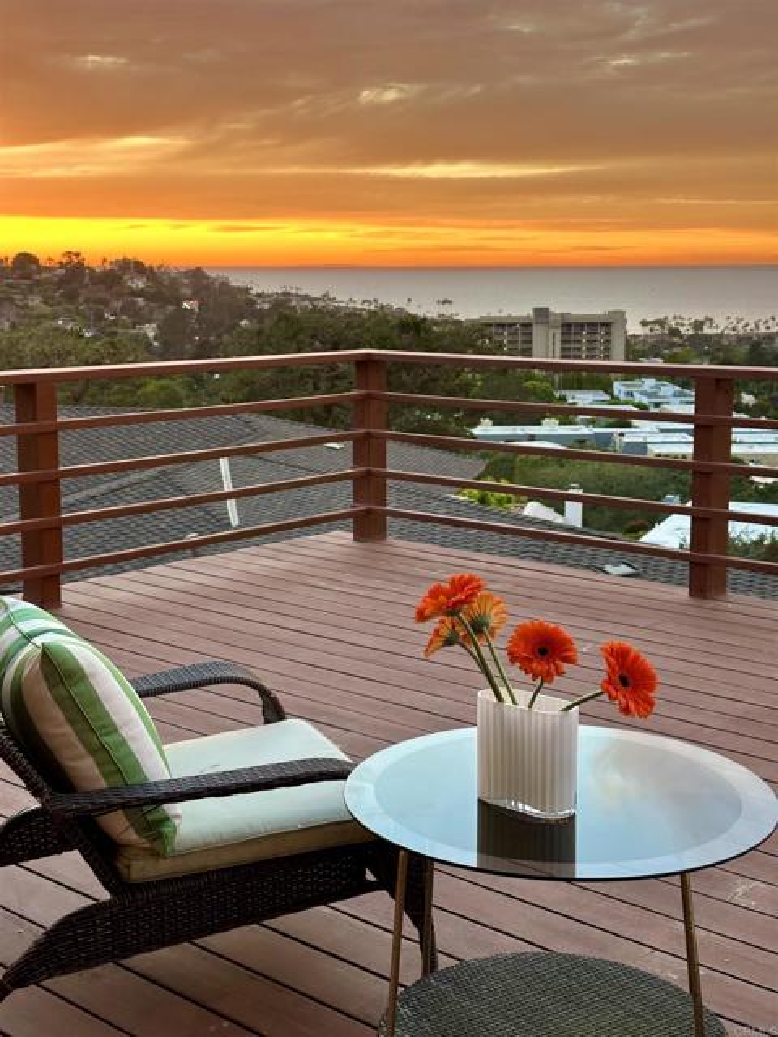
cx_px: 389
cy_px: 518
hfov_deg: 30.3
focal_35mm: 48
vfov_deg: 39.7
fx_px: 1438
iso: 80
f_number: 1.78
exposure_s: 1/117
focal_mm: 6.86
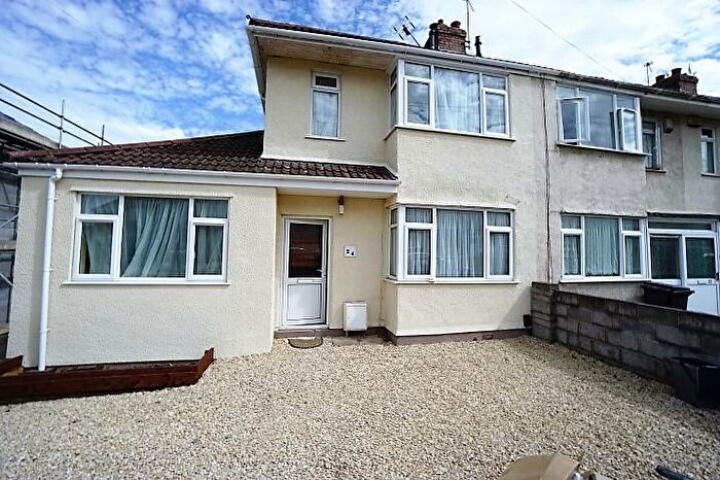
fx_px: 300
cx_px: 360
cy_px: 240
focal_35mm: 15
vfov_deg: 77.3
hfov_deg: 100.4
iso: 100
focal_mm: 10
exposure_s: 1/200
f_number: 11
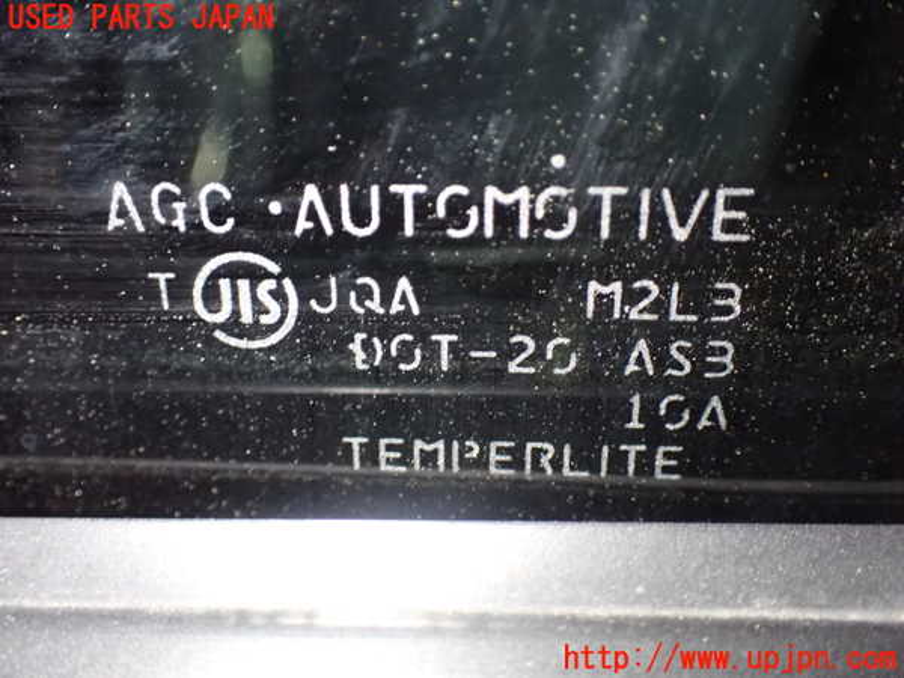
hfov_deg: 49.0
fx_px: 992
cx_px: 452
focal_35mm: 38
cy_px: 339
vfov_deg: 37.7
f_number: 2.7
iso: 1600
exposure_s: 1/40
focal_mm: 6.83
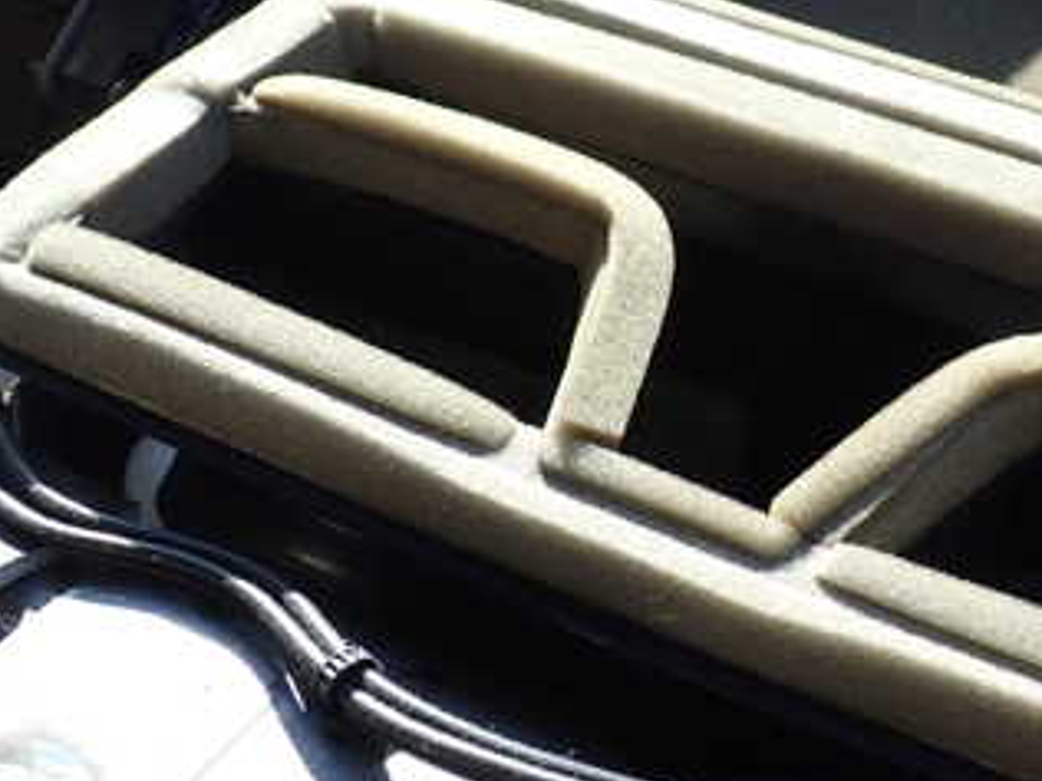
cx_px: 930
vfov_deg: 25.6
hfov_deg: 32.2
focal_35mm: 57
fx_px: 1716
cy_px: 293
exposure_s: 1/250
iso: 100
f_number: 3.2
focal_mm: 5.4
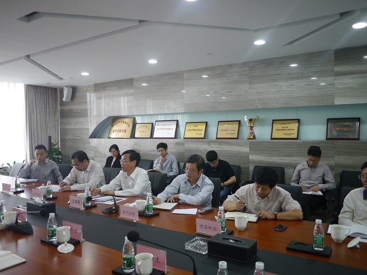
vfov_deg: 49.7
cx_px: 184
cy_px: 138
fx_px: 297
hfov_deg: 63.4
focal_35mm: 28
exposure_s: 1/60
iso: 400
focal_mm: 14
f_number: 2.5
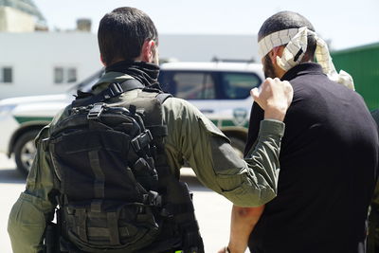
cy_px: 126
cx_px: 190
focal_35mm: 70
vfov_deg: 19.5
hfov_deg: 28.8
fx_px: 737
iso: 1000
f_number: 4
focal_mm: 70
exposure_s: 1/3200
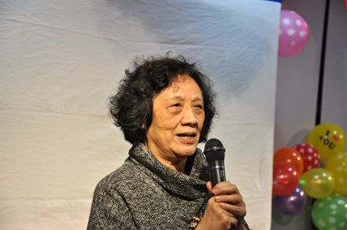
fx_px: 953
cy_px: 115
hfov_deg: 20.6
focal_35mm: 99
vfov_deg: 13.8
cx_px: 174
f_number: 5.3
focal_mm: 66
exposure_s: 1/80
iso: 800
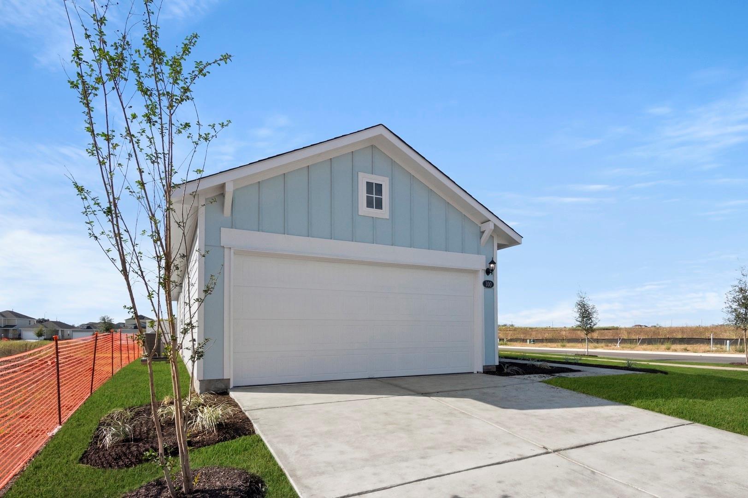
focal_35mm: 36
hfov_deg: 53.2
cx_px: 374
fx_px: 748
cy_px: 249
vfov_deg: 36.8
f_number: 8
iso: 400
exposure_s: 1/2500
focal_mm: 24
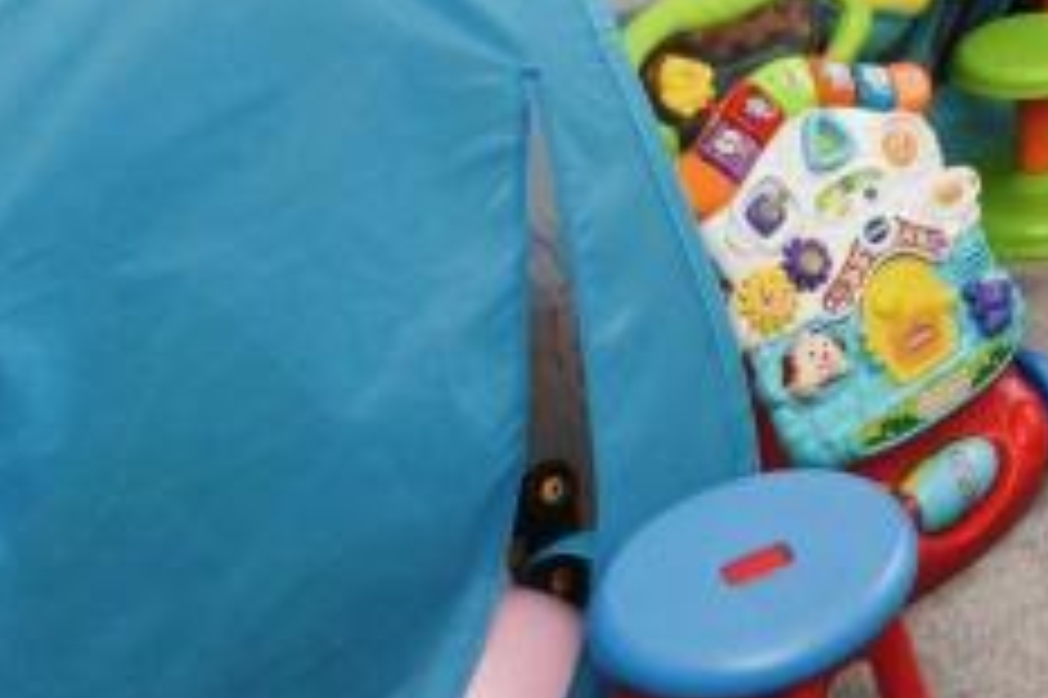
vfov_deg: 15.5
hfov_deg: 26.2
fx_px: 1920
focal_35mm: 66
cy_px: -777
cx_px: 1349
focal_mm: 10
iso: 800
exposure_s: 1/30
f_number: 8
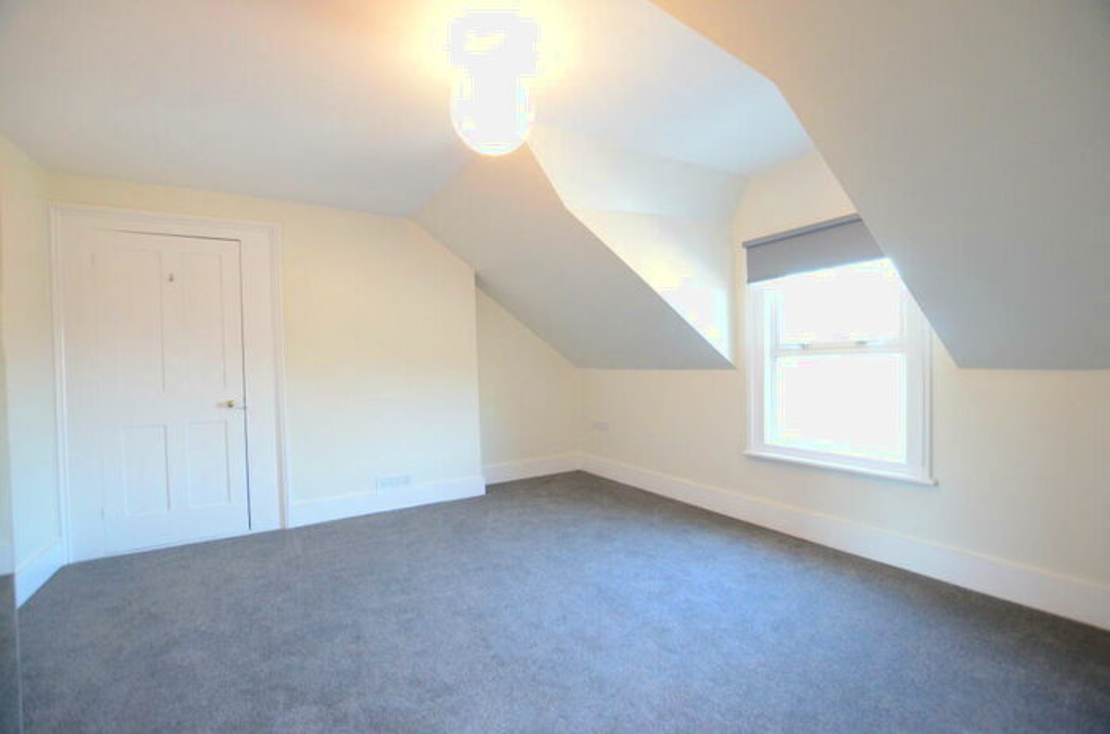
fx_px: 461
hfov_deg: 100.5
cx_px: 555
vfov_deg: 77.0
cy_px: 367
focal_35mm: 15
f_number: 3.5
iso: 4500
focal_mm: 10
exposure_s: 1/200
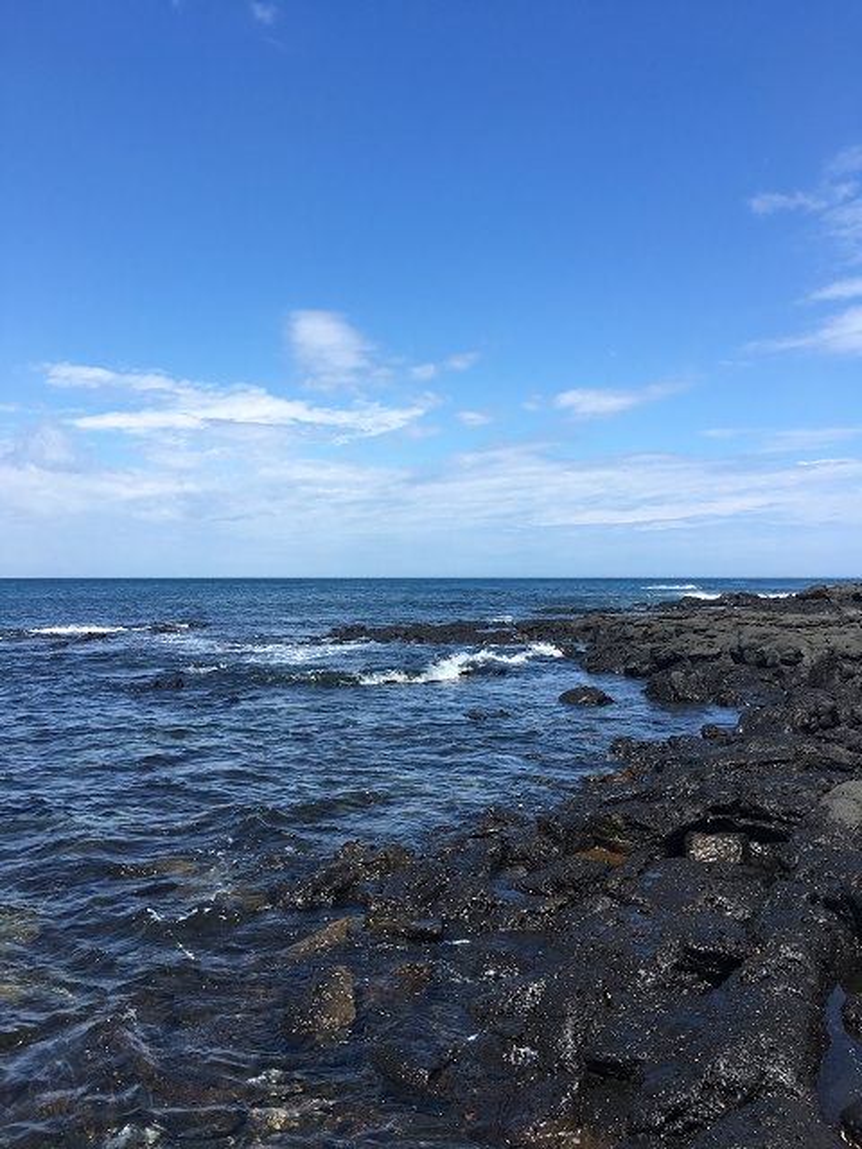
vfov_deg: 61.7
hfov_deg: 48.2
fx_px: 963
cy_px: 574
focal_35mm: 29
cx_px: 431
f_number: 2.2
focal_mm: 4.15
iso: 25
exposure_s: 1/1451
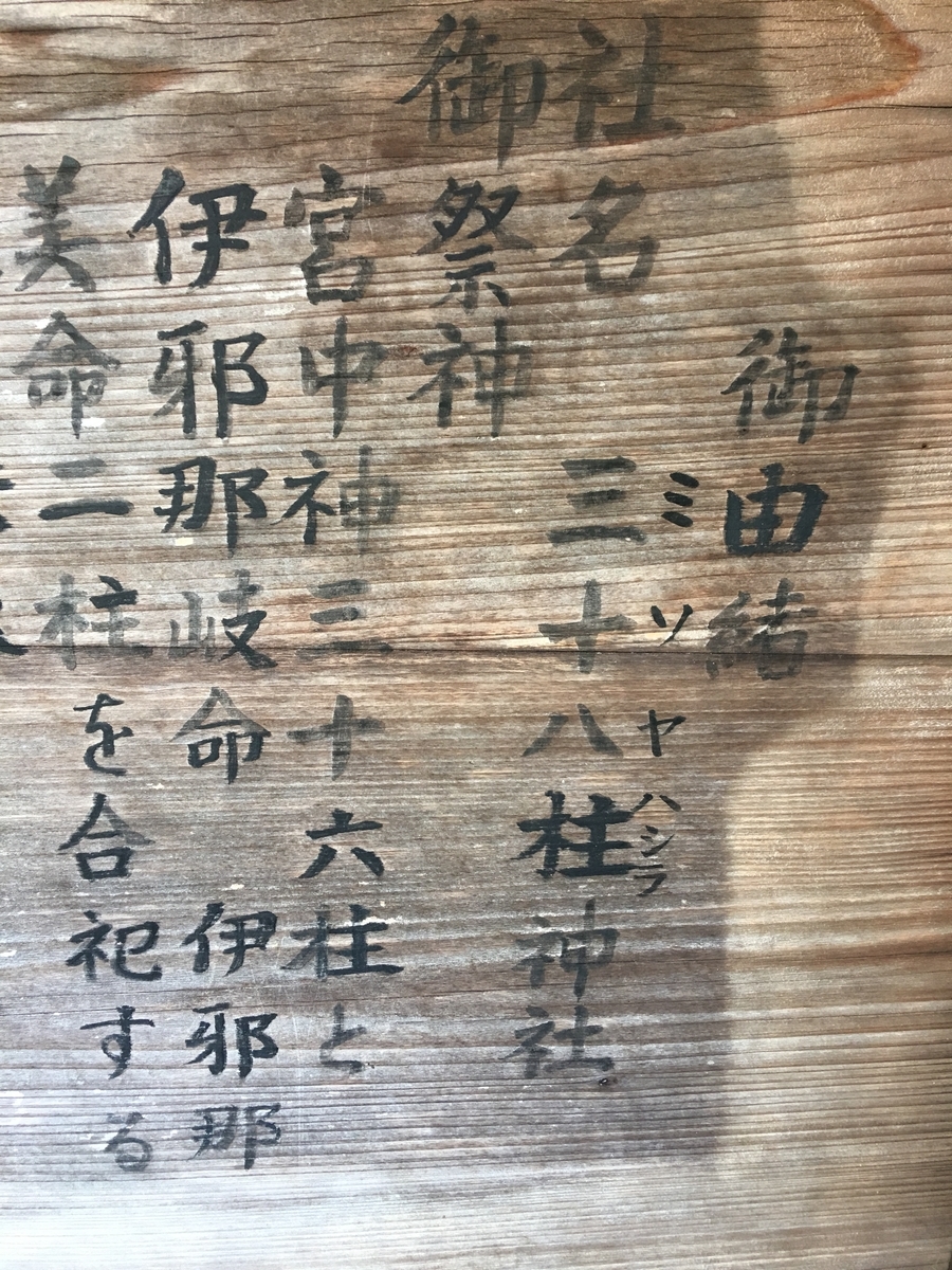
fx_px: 1063
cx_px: 476
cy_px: 635
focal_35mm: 29
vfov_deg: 61.7
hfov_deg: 48.2
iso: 40
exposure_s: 1/30
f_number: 2.2
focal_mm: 4.15
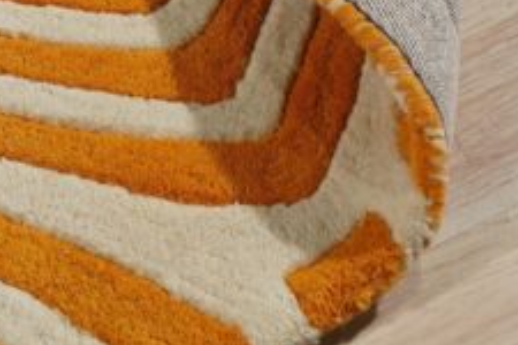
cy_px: -71
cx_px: 122
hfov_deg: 30.8
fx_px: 921
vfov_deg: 19.9
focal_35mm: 64
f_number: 5
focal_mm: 16
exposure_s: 1/200
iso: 640
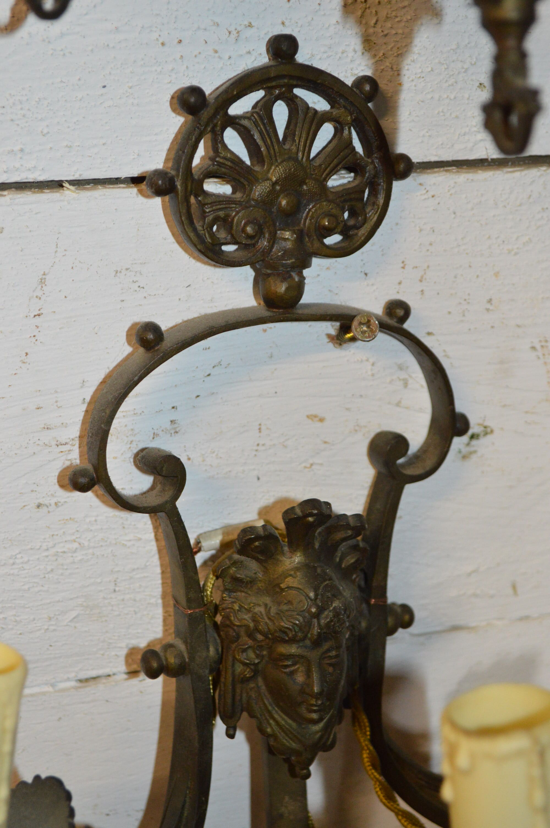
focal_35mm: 63
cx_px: 275
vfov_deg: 31.9
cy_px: 414
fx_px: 1446
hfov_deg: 21.5
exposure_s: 1/60
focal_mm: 42
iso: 1600
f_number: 5.3
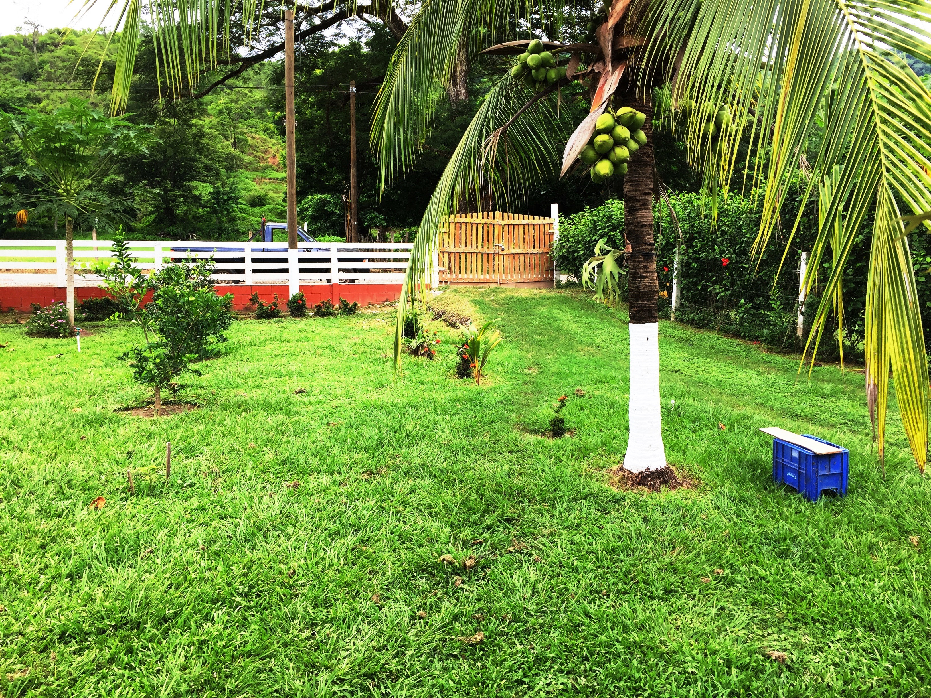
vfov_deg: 48.2
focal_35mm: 29
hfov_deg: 61.7
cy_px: 349
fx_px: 780
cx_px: 466
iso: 32
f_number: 2.2
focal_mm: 4.15
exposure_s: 1/388
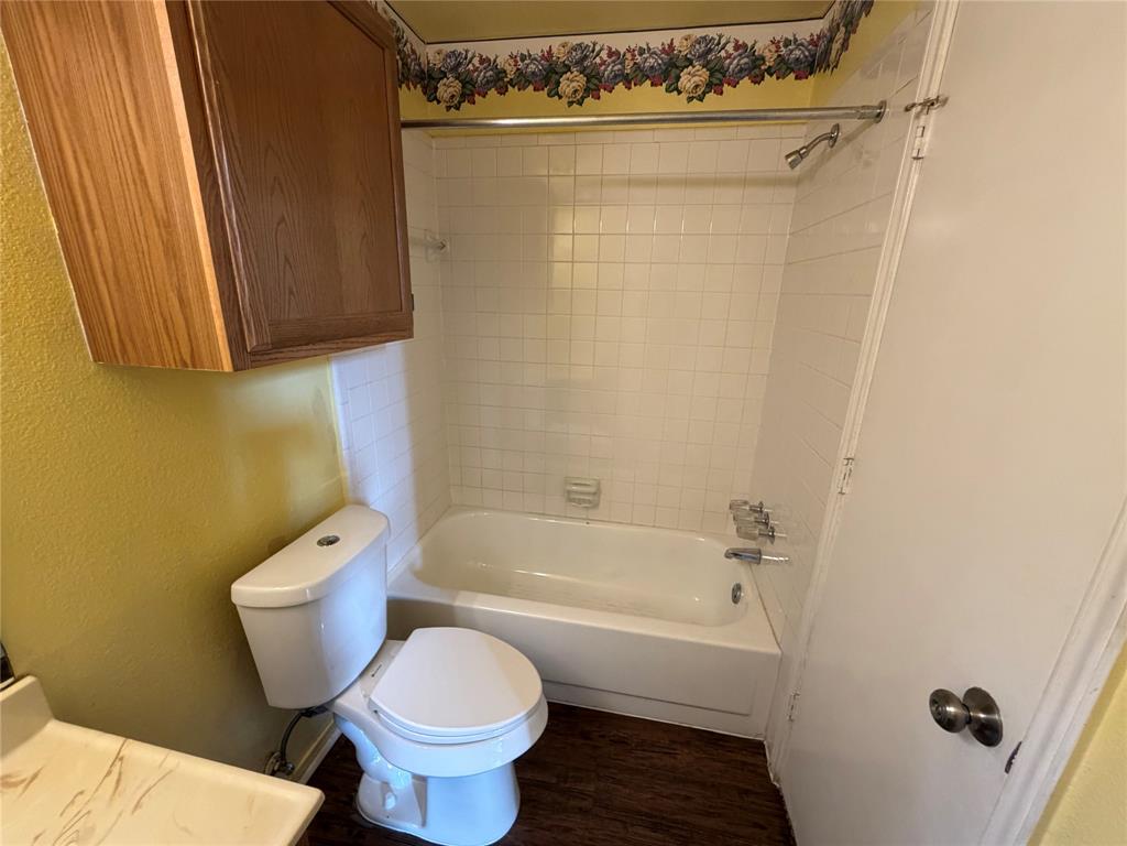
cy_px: 423
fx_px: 456
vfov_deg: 85.7
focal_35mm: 14
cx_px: 564
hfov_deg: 102.1
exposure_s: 1/120
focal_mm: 2.22
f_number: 2.2
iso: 320
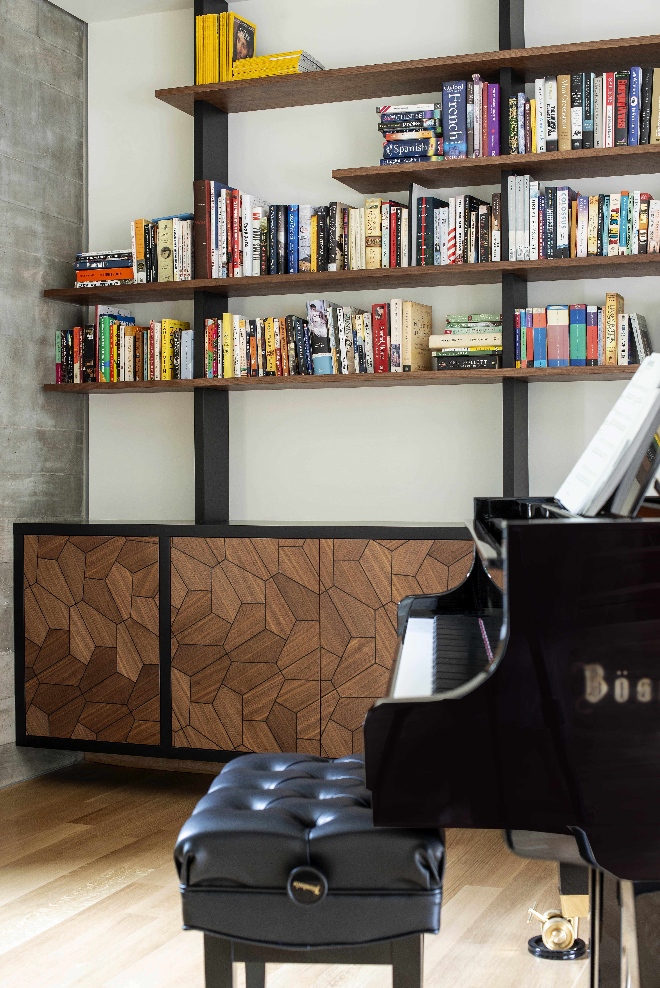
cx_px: 330
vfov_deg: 39.6
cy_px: 494
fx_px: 1374
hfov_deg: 27.0
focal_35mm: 50
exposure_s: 1/1.67
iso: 400
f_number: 5.6
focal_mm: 50
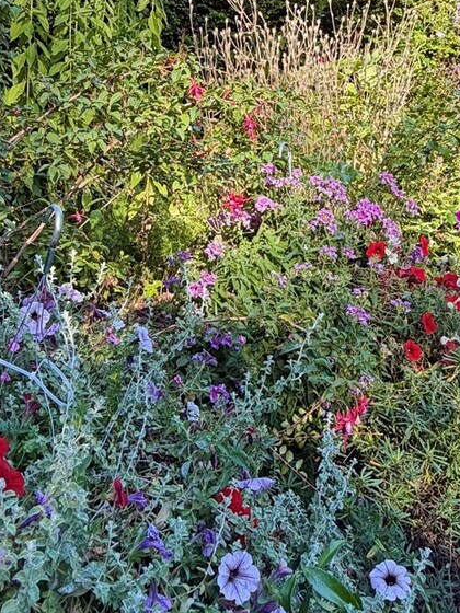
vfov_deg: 50.2
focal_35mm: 36
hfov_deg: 39.6
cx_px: 249
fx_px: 638
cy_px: 194
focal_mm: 2.22
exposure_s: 1/133
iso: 64
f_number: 2.2
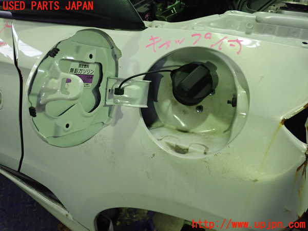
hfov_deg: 60.0
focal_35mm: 30
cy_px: 116
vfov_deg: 46.8
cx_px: 154
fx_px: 267
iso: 800
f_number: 2.3
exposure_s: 1/125
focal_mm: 5.5
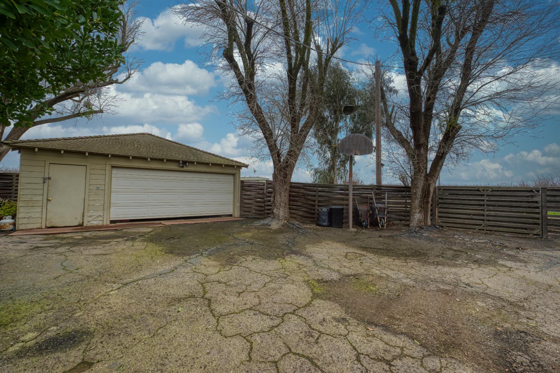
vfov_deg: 81.2
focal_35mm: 14
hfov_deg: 104.3
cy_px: 186
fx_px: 218
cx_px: 280
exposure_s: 1/30
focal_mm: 14
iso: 400
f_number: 10
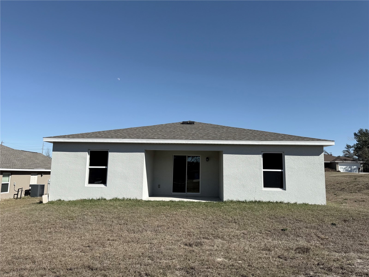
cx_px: 184
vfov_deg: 56.8
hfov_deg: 71.6
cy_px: 138
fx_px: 256
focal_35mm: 24
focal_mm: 6.76
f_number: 1.78
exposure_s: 1/6173
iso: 80
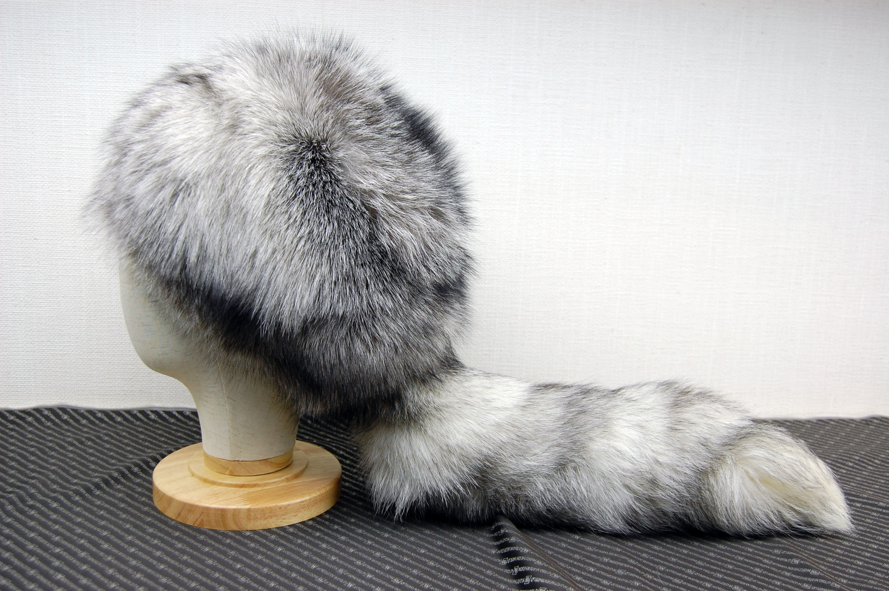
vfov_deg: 34.1
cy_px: 296
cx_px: 444
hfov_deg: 49.6
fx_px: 962
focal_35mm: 39
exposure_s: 1/100
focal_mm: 26
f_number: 5
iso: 400
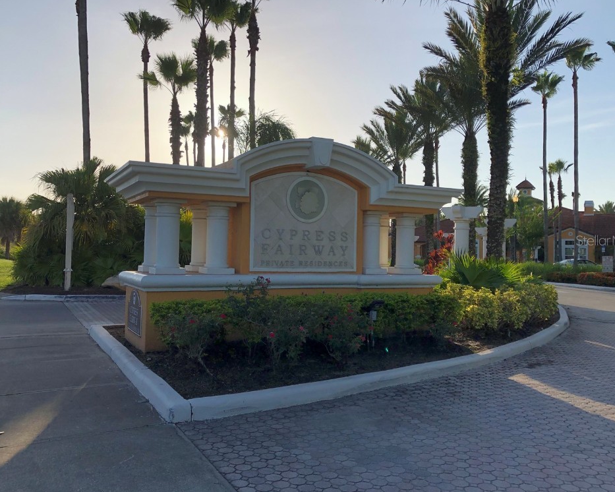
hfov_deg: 58.8
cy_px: 240
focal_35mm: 30
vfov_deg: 48.5
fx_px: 546
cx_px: 301
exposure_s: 1/3003
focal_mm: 3.99
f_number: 1.8
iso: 20
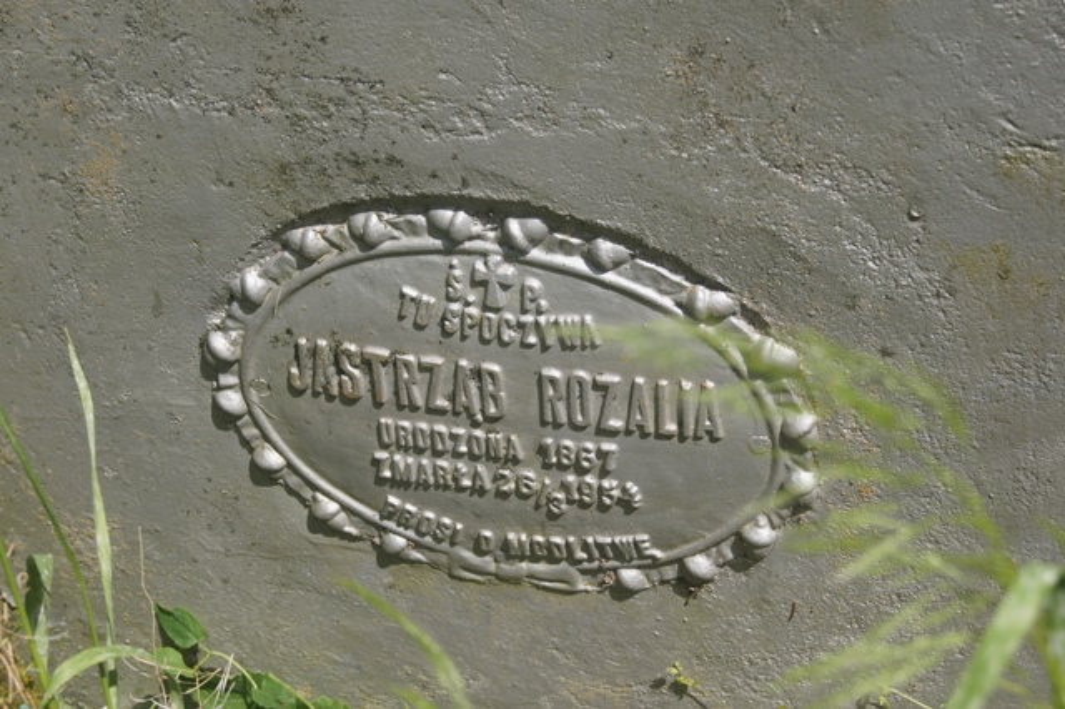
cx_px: 532
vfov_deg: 16.5
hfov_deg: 24.6
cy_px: 354
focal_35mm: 82
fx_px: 2439
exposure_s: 1/320
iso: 200
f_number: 11
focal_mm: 55
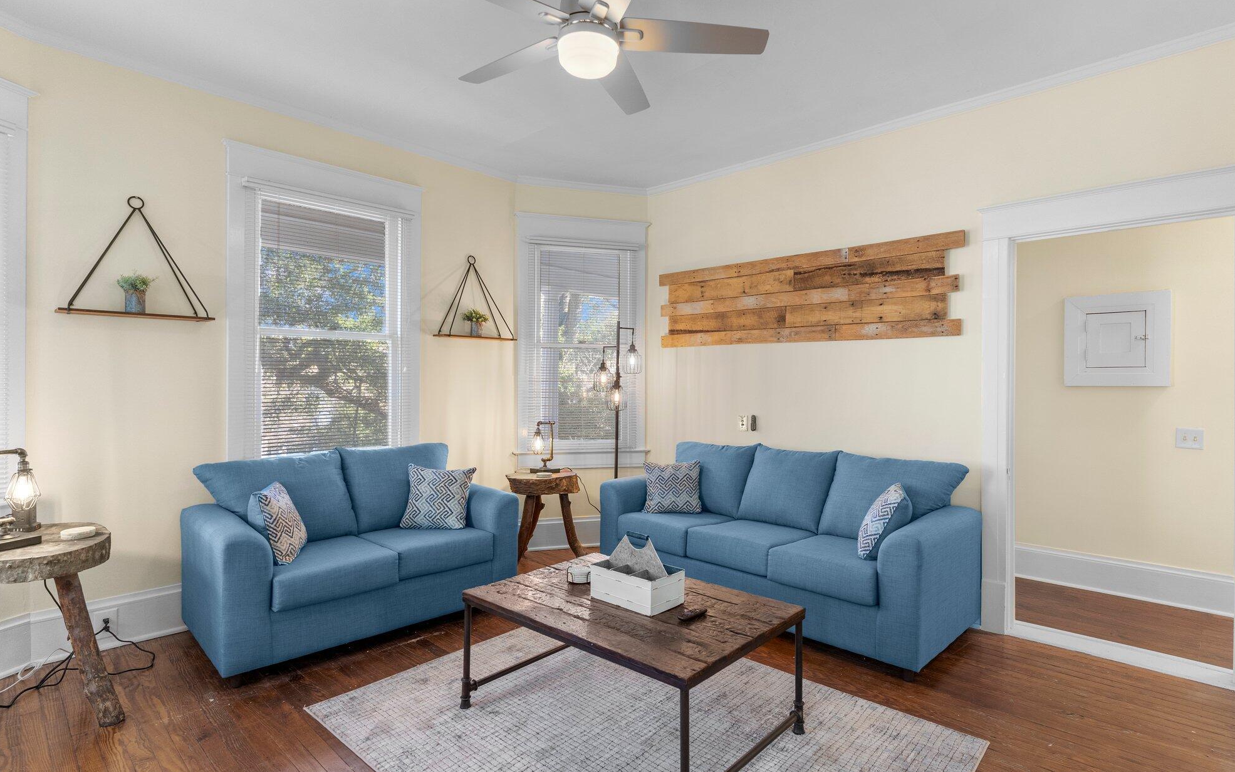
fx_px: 606
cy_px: 401
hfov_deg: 91.1
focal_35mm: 18
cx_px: 640
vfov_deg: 65.0
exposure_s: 1/160
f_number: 5
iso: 1250
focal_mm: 17
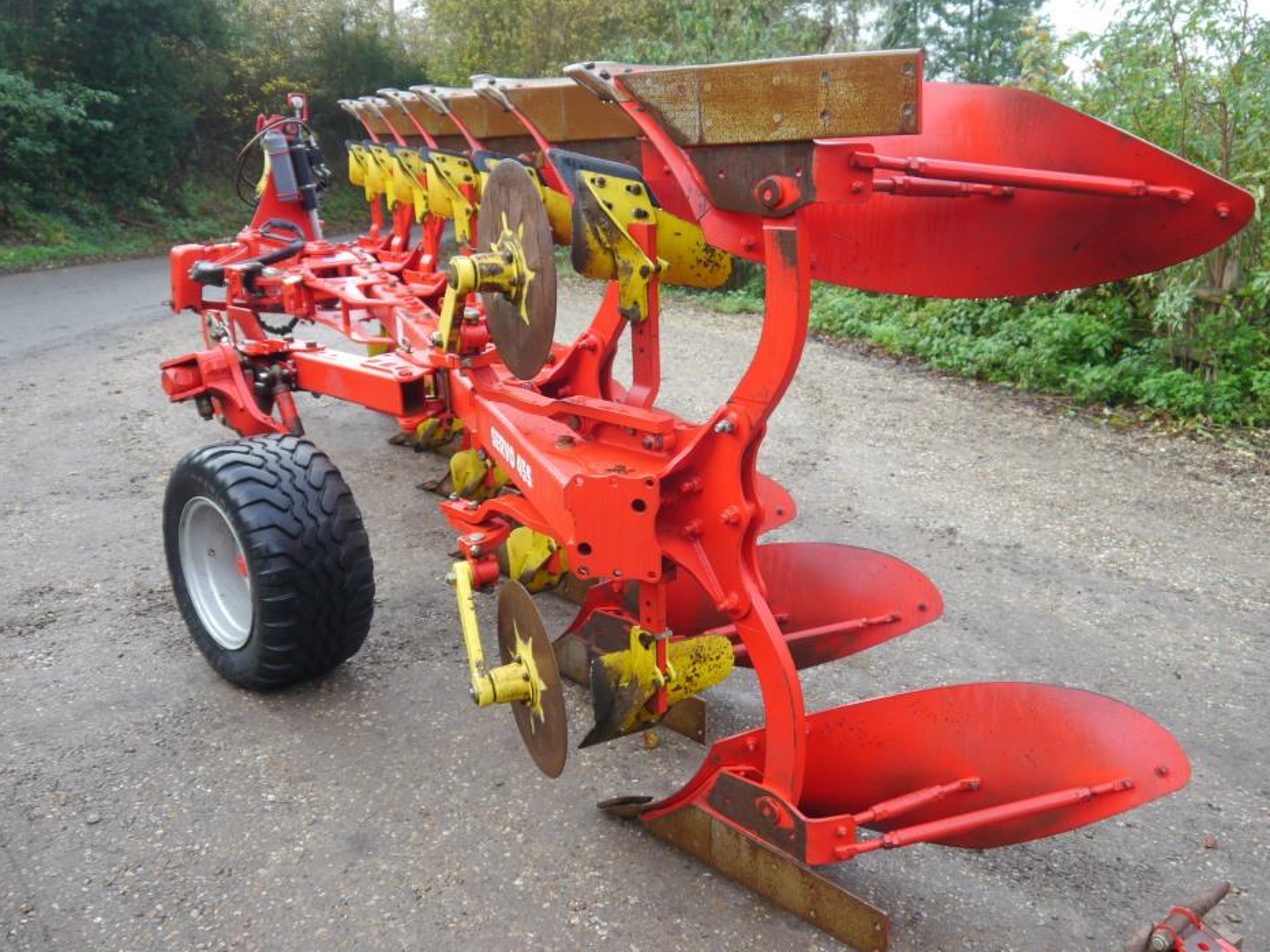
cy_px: 483
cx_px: 663
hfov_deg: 55.3
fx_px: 1211
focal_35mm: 33
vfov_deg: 42.9
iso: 160
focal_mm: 15
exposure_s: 1/80
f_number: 3.6
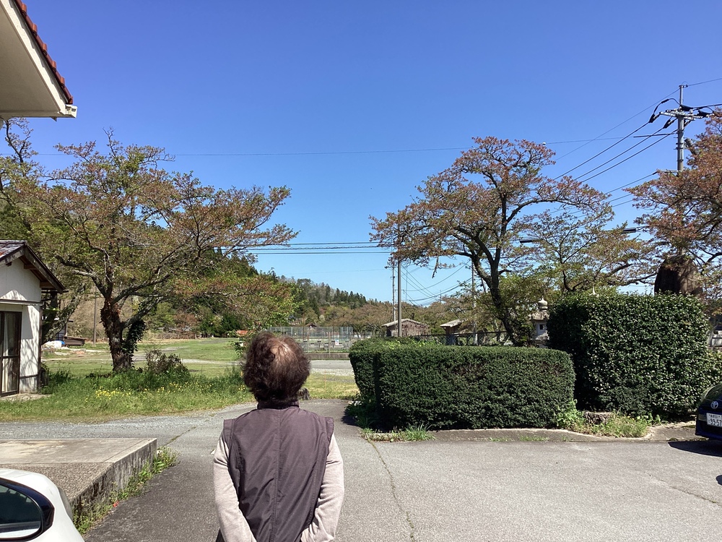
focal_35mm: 31
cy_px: 271
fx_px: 647
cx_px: 361
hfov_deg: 58.4
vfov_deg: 45.4
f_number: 2.4
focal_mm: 3.3
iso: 25
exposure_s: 1/1087
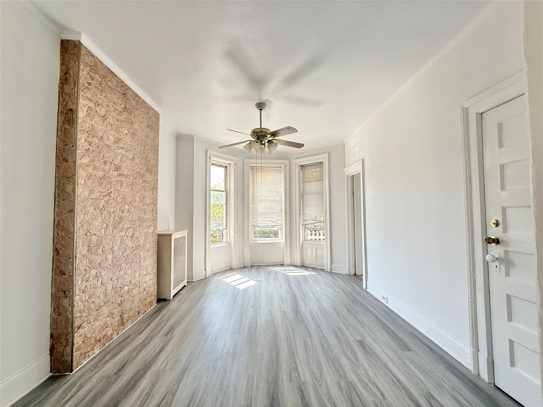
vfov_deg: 85.7
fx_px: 220
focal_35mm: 14
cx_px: 272
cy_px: 204
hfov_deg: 102.1
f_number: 2.2
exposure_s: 1/99
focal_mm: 2.22
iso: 100
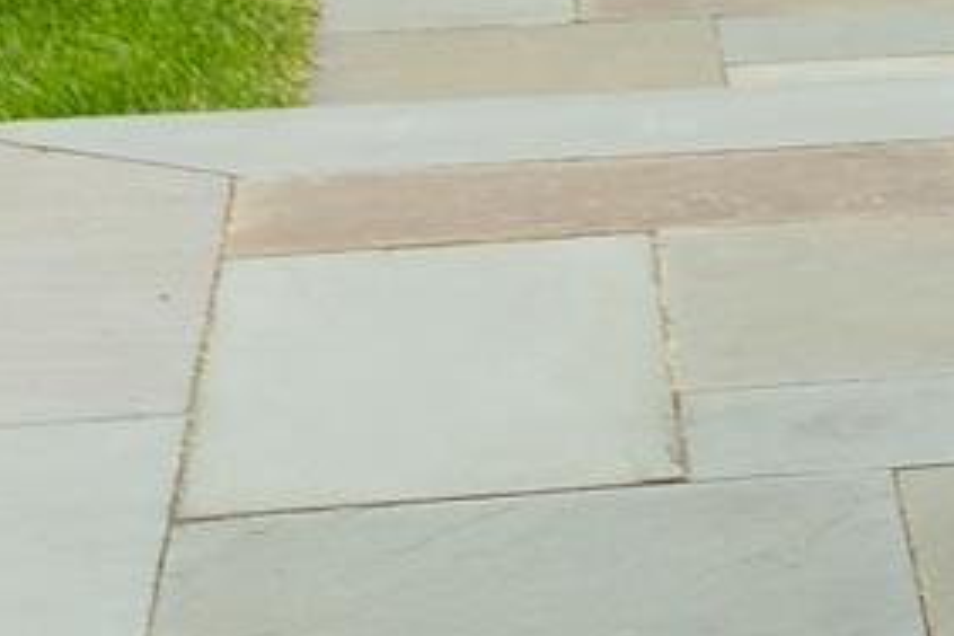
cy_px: -1368
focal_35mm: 254
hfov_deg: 7.3
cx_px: 2673
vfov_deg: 5.1
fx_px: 6730
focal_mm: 35
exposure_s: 1/250
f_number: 8
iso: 320
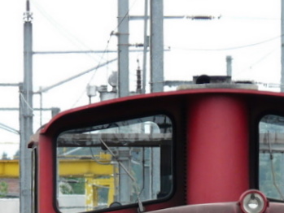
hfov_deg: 2.4
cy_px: 289
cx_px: 264
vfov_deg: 1.8
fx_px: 6787
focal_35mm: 827
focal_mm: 47.5
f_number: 4.5
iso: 100
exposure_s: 1/250
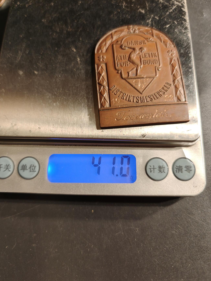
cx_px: 101
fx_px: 195
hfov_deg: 56.8
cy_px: 142
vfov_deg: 71.6
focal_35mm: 24
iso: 125
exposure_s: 1/100
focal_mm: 6.06
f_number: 1.6
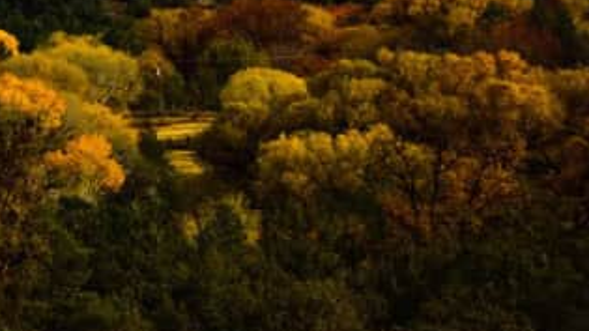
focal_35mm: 255
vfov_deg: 4.7
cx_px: -277
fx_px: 3982
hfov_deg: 8.3
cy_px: -262
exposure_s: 1/320
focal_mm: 50
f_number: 5
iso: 200
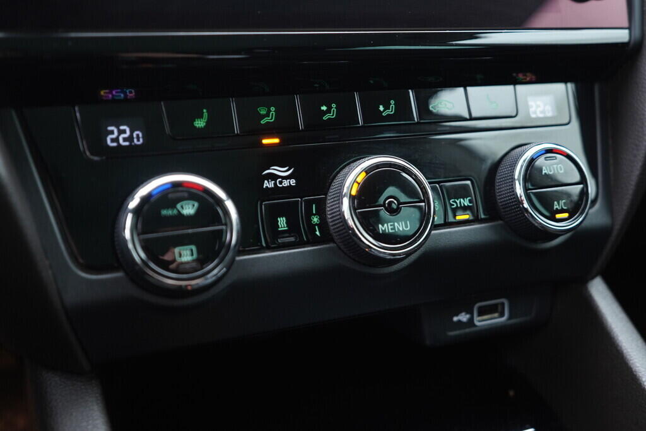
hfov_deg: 53.1
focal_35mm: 36
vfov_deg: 36.9
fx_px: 646
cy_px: 216
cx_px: 323
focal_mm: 24
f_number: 2.8
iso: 500
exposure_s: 1/40
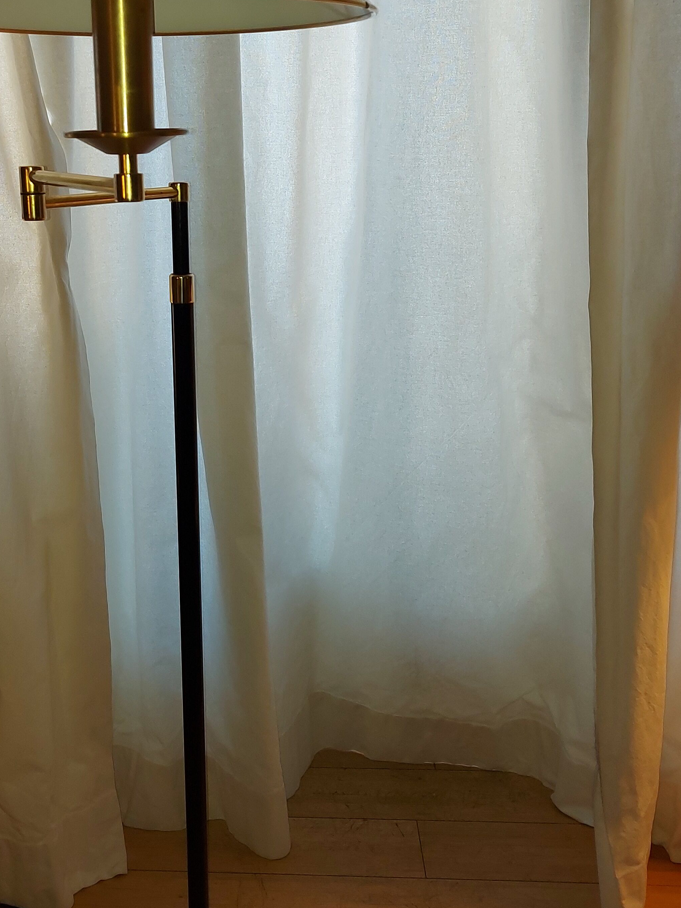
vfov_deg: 45.7
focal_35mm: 41
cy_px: 408
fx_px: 1076
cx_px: 226
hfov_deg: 34.8
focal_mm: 5.23
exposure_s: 1/60
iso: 80
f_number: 1.8
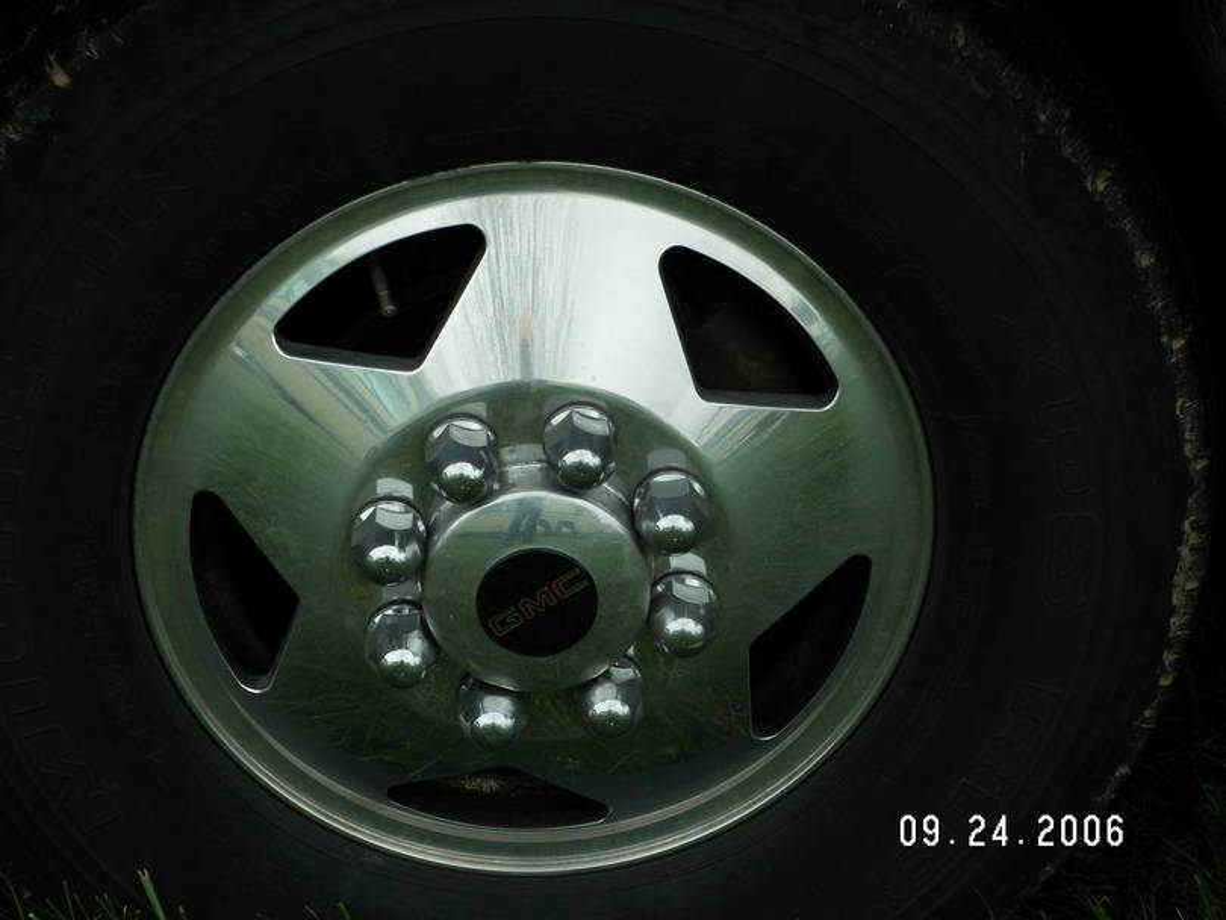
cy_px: 460
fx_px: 4180
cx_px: 613
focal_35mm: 118
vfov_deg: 12.6
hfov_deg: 16.7
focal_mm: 19.32
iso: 50
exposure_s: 1/100
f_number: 6.3
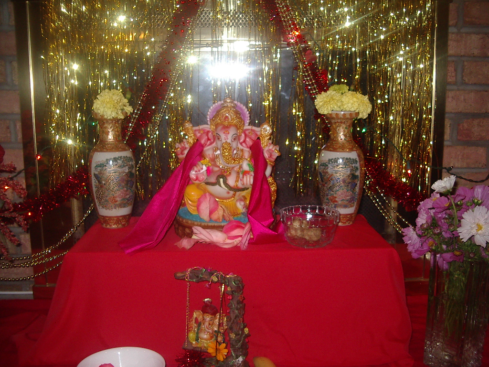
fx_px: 537
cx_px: 244
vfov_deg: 37.7
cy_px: 184
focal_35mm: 38
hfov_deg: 49.0
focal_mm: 5.8
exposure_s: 1/60
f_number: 2.6
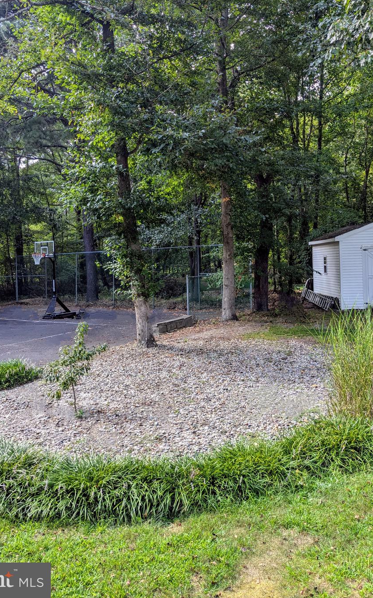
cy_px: 258
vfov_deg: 64.4
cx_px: 196
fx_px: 472
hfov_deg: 43.1
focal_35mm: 29
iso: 37
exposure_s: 1/190
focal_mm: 6.81
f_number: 1.85
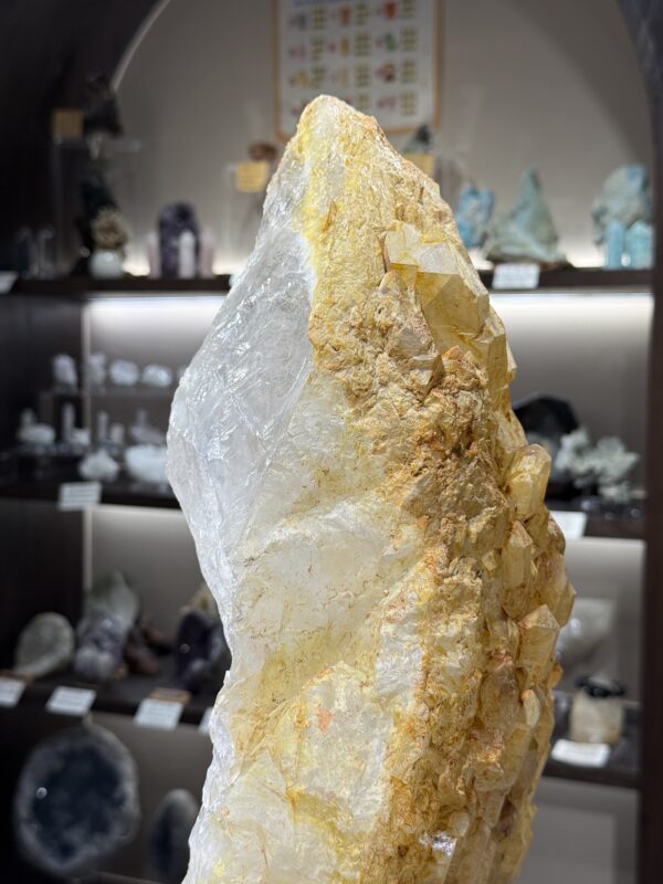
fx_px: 1226
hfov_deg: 30.3
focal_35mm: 48
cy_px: 442
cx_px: 332
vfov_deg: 39.7
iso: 64
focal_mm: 6.76
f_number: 1.78
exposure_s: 1/243
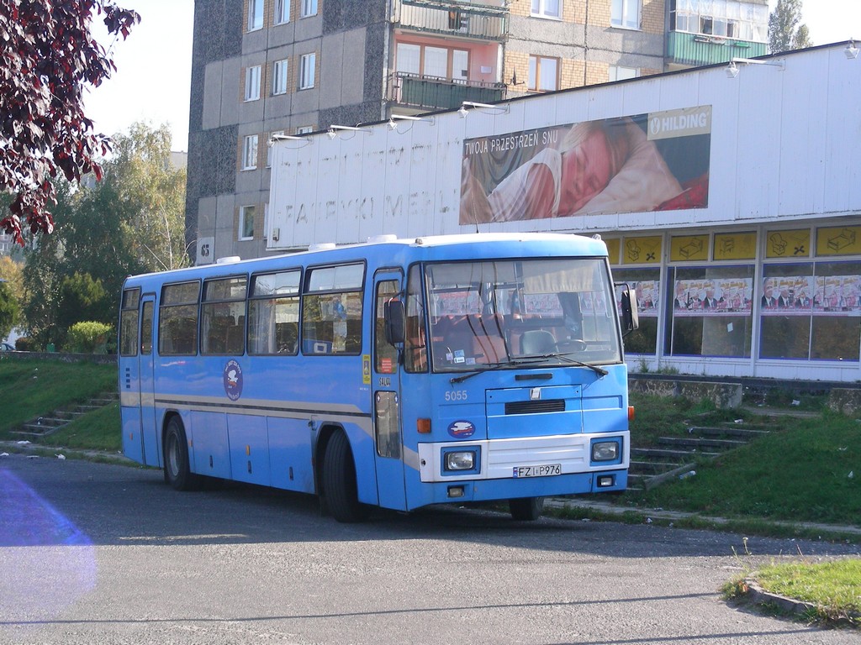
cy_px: 322
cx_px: 430
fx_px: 2164
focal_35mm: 87
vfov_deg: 17.0
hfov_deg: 22.5
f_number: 4
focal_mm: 14.6
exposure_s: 1/225
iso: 50
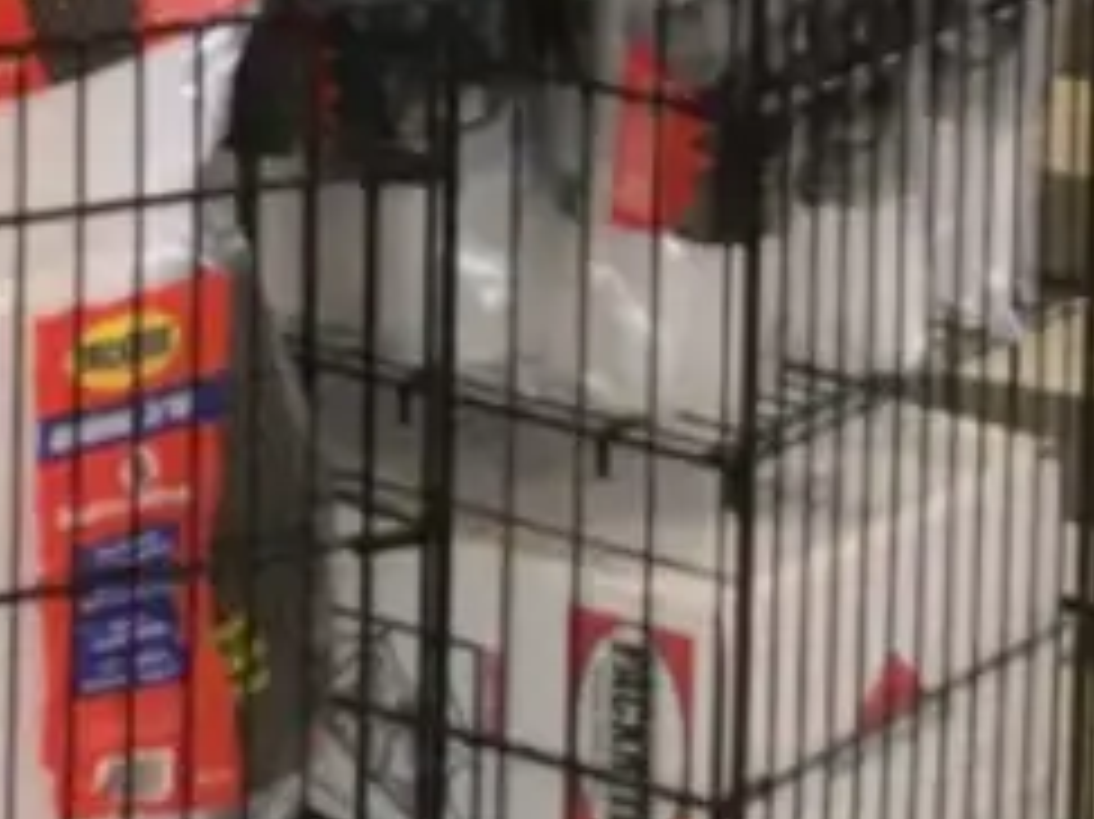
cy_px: -1611
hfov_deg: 7.5
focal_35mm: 223
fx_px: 7044
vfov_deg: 6.2
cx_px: -2496
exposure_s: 1/30
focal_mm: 4.15
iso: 40
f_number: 2.2
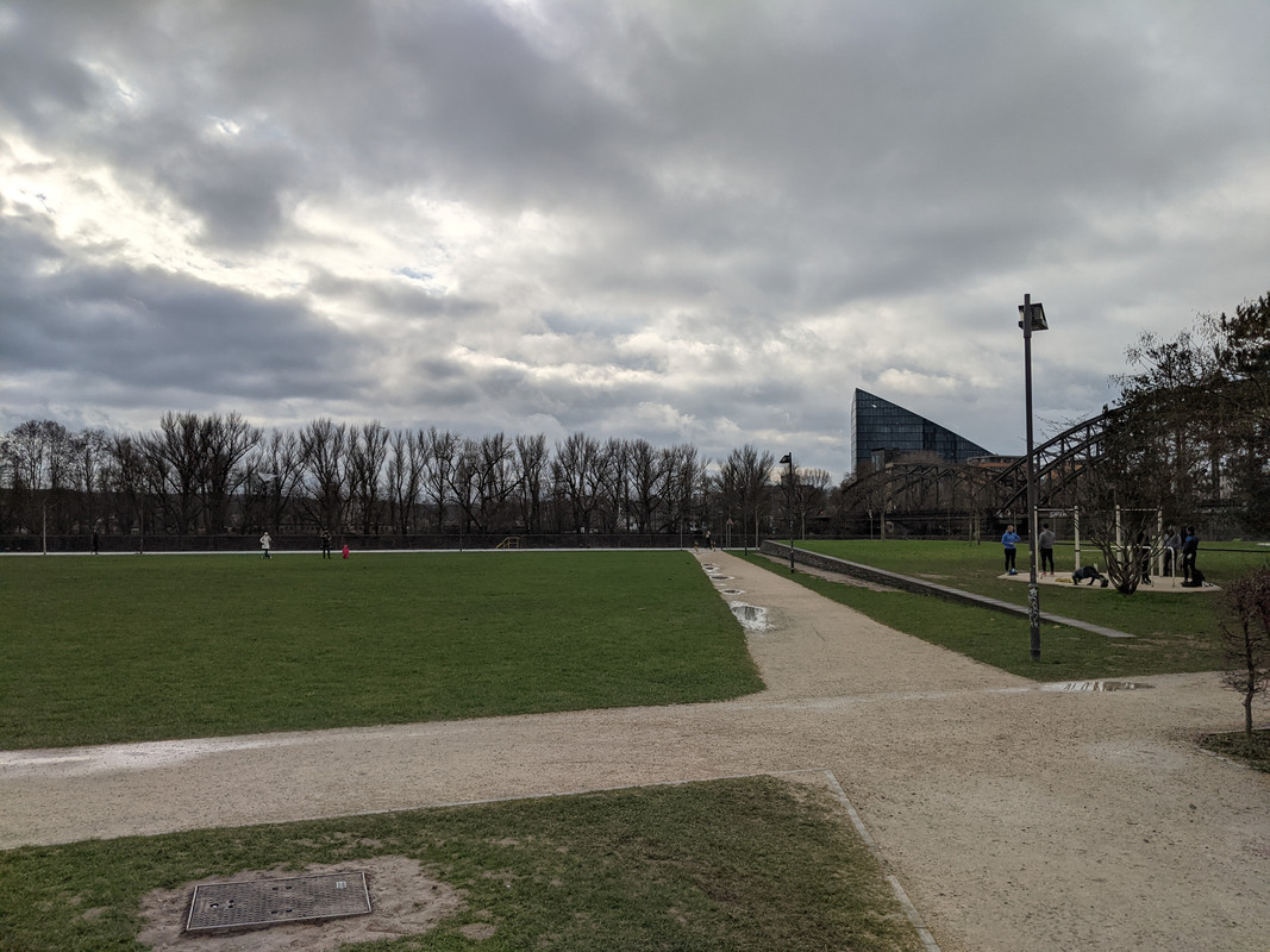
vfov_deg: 51.3
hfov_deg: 65.3
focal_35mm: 27
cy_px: 476
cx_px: 635
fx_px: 990
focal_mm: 4.44
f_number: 1.8
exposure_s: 1/7812
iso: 51
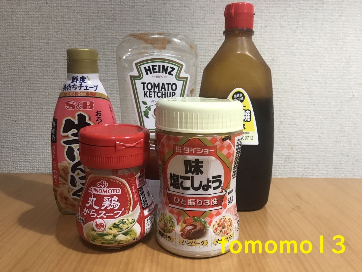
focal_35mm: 28
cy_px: 136
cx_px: 181
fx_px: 293
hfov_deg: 63.4
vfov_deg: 49.7
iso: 50
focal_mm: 3.99
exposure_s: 1/17
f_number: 1.8
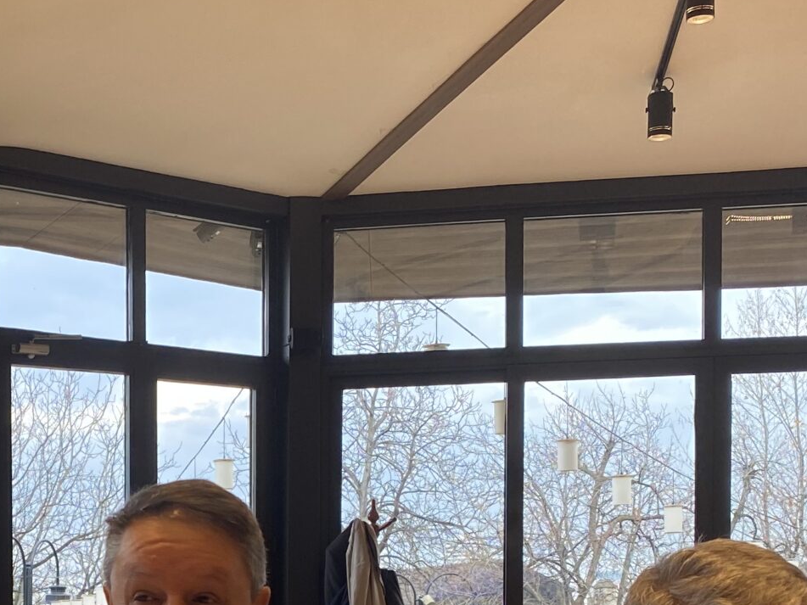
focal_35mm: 70
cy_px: 711
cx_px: 76
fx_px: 1632
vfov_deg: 19.8
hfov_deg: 26.8
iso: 50
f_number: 1.8
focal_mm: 4.25
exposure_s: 1/122
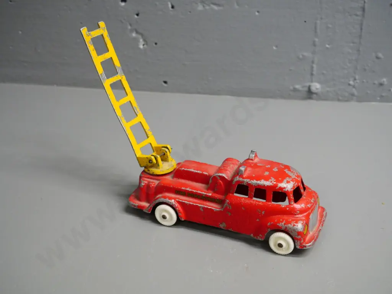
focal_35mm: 50
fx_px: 566
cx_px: 196
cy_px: 147
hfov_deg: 38.2
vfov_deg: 29.1
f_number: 5.3
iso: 1600
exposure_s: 1/60
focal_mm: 25
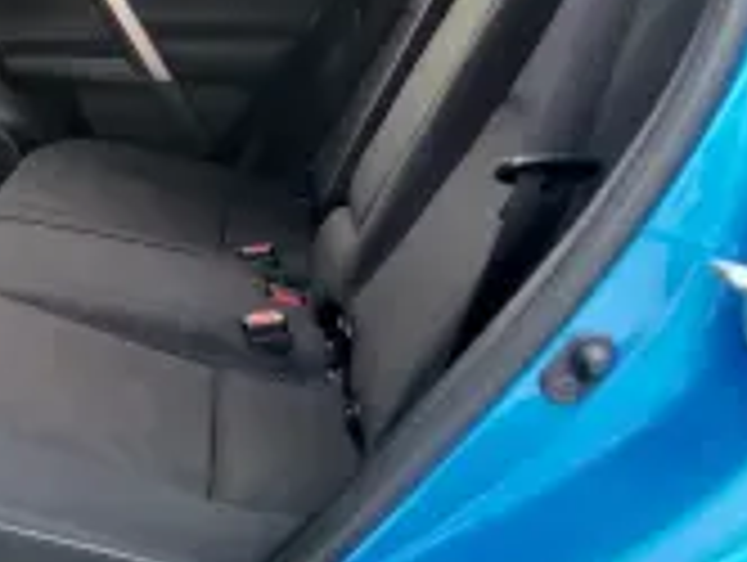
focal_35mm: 52
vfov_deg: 27.7
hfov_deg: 33.9
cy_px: 130
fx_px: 1124
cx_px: 18
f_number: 1.8
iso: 200
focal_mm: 6.7
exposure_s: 1/120
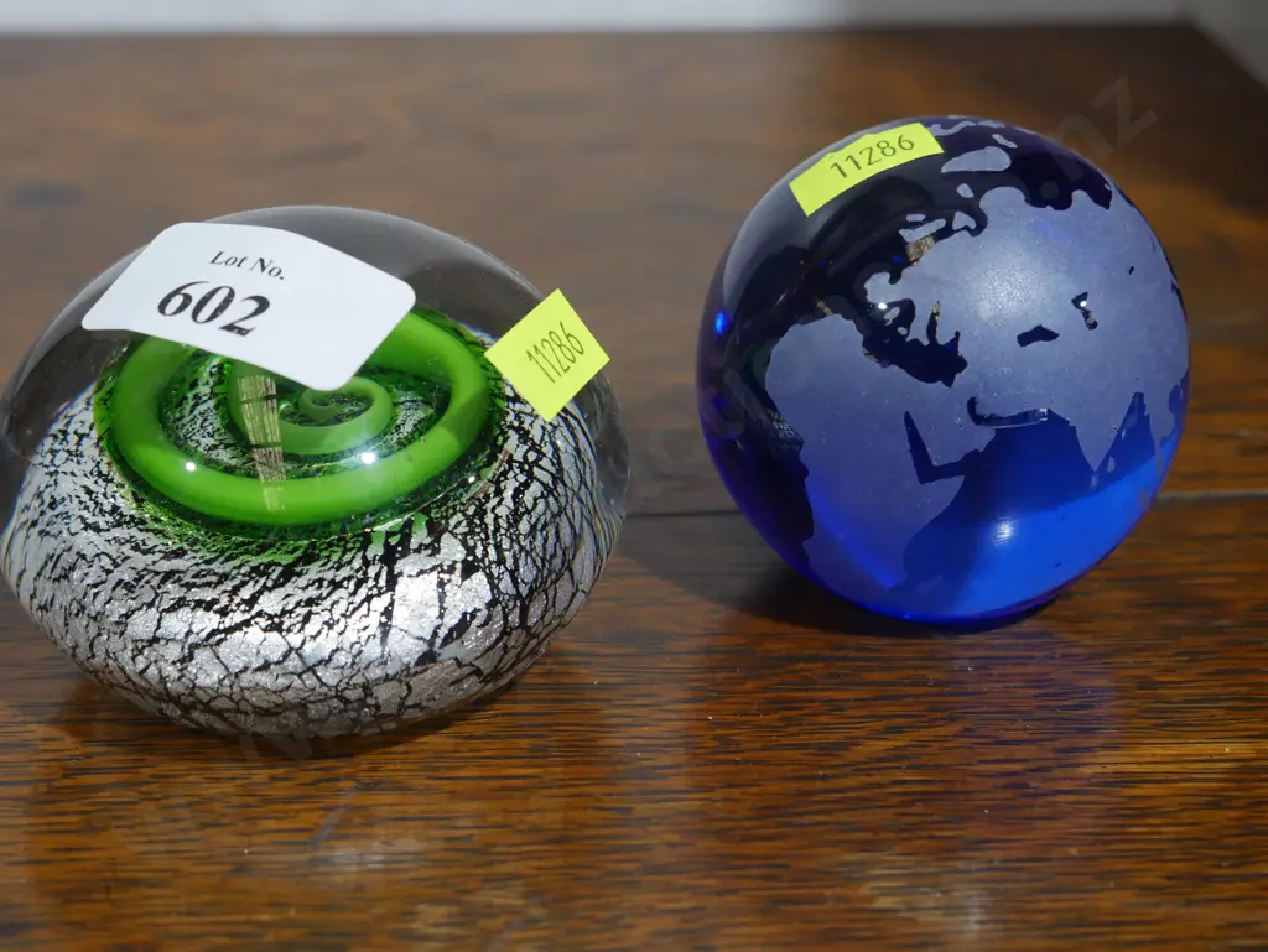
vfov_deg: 25.3
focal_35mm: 58
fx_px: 2126
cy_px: 476
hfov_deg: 33.2
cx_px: 634
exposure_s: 1/60
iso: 800
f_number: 5.4
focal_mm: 29
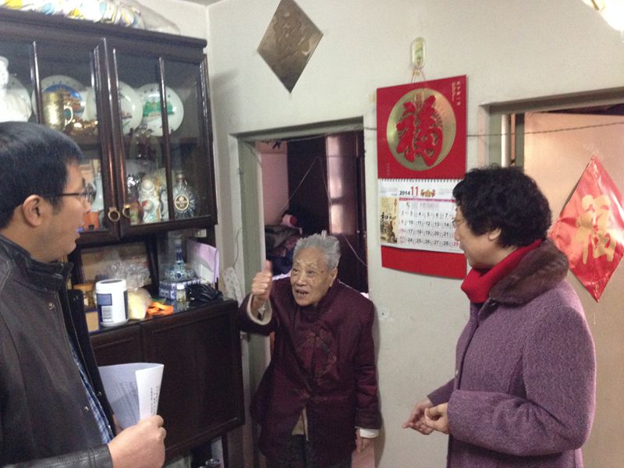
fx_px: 595
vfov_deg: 42.9
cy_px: 234
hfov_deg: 55.4
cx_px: 312
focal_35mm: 33
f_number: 2.4
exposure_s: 1/20
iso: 400
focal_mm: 4.12
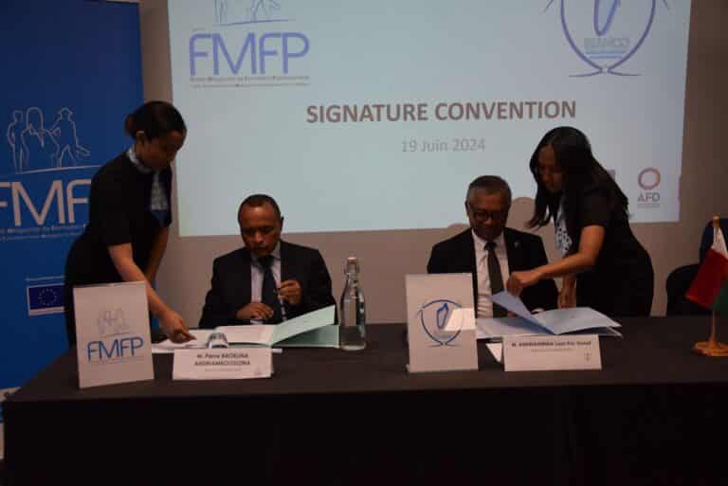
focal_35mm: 38
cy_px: 243
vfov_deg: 35.5
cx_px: 364
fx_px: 759
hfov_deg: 51.3
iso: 2000
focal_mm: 25
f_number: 4
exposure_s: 1/500
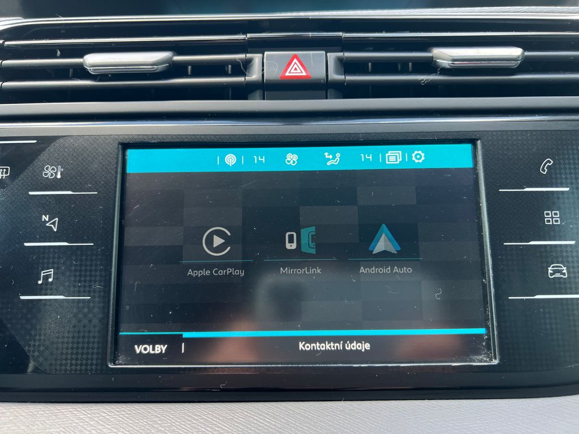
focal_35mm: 26
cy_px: 217
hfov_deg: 67.3
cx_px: 290
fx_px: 435
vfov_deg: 53.1
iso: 125
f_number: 1.5
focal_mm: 5.7
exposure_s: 1/113
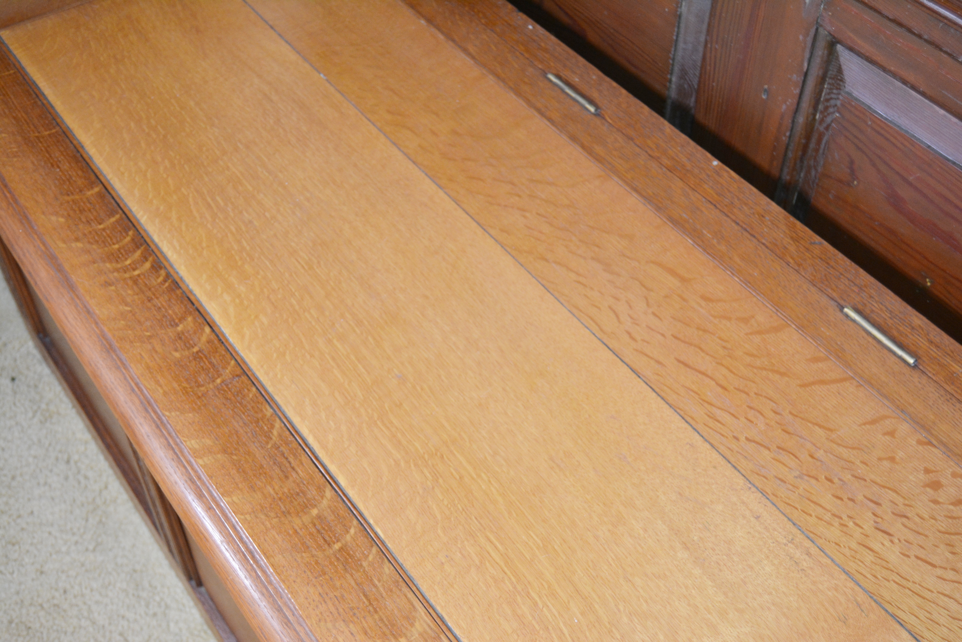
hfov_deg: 46.4
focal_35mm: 42
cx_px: 481
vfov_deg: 31.9
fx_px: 1122
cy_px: 321
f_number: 4
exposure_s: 1/60
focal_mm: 28
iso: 1100
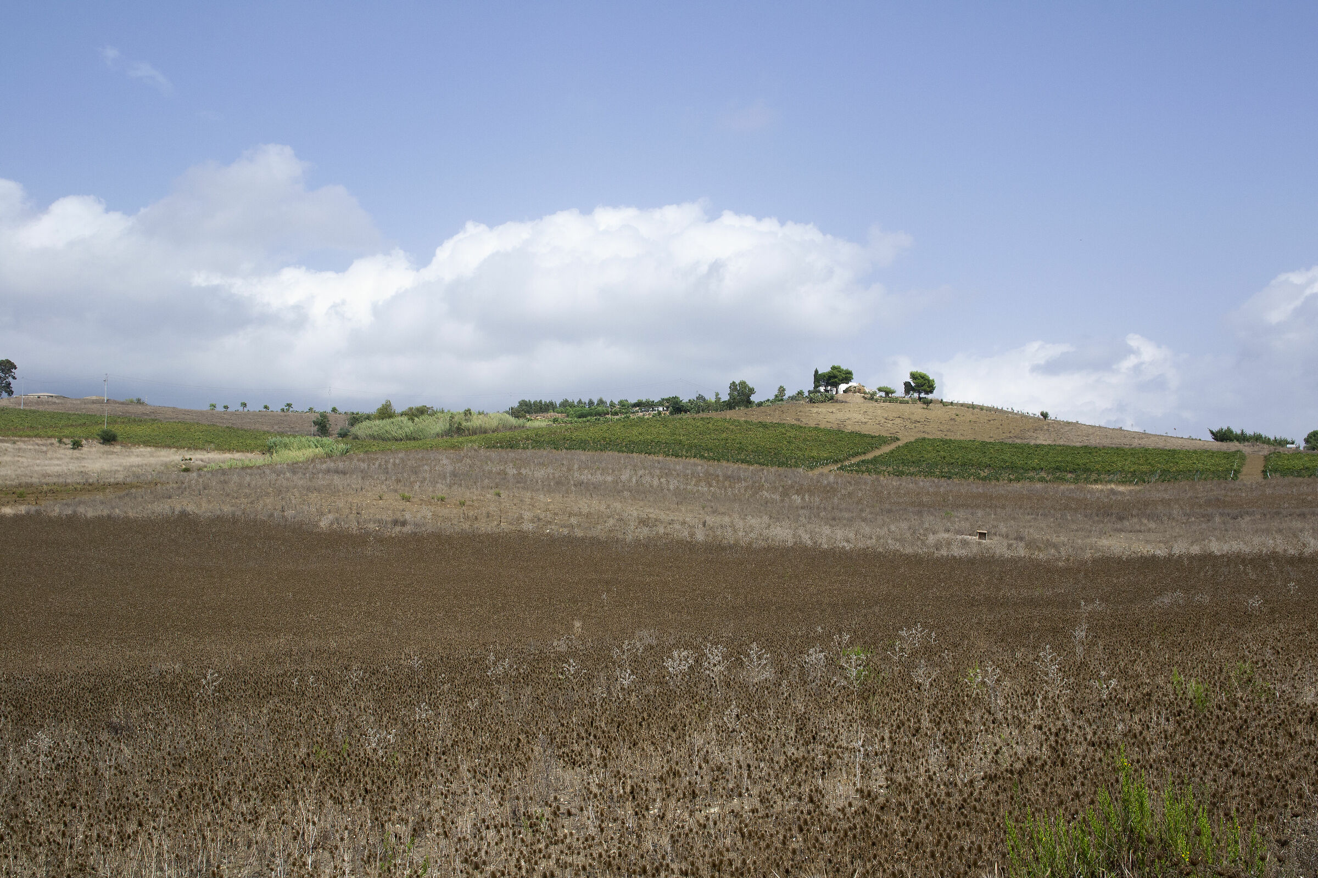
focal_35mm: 39
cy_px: 439
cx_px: 659
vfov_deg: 34.2
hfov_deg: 49.6
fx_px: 1428
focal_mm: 26
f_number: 11
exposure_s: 1/500
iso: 360
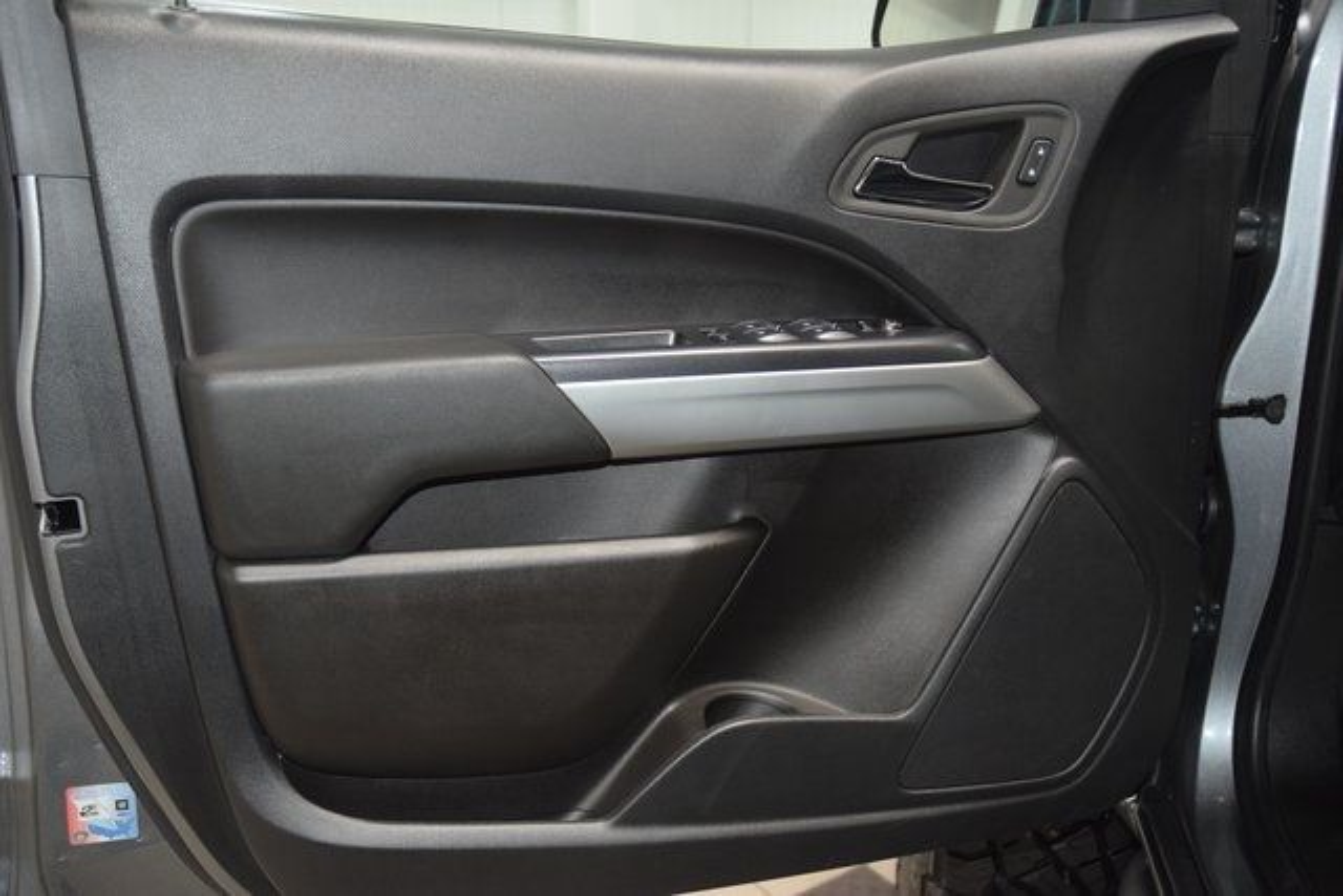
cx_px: 672
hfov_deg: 53.1
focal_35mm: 36
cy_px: 448
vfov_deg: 36.9
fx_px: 1343
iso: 1600
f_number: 3.8
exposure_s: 1/60
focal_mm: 24
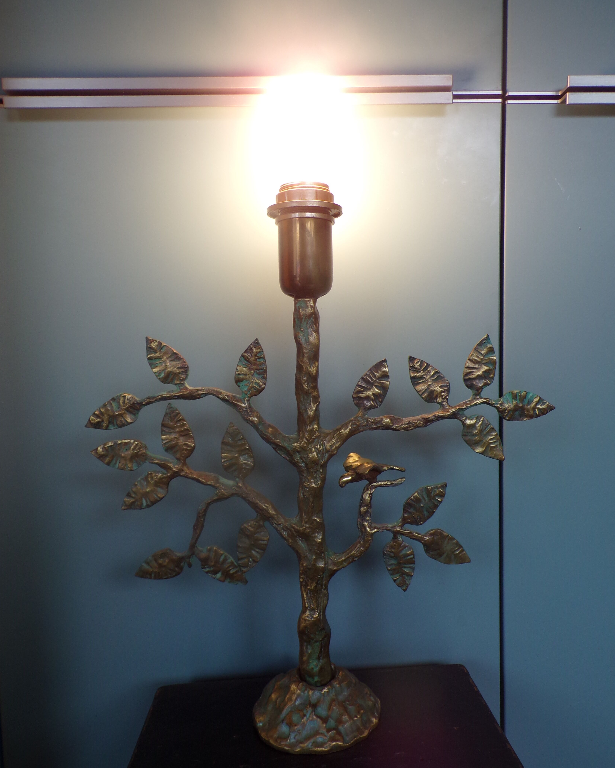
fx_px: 592
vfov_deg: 66.0
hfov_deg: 54.9
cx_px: 315
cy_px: 386
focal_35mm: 26
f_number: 3
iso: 112
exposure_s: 1/34
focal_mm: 4.3
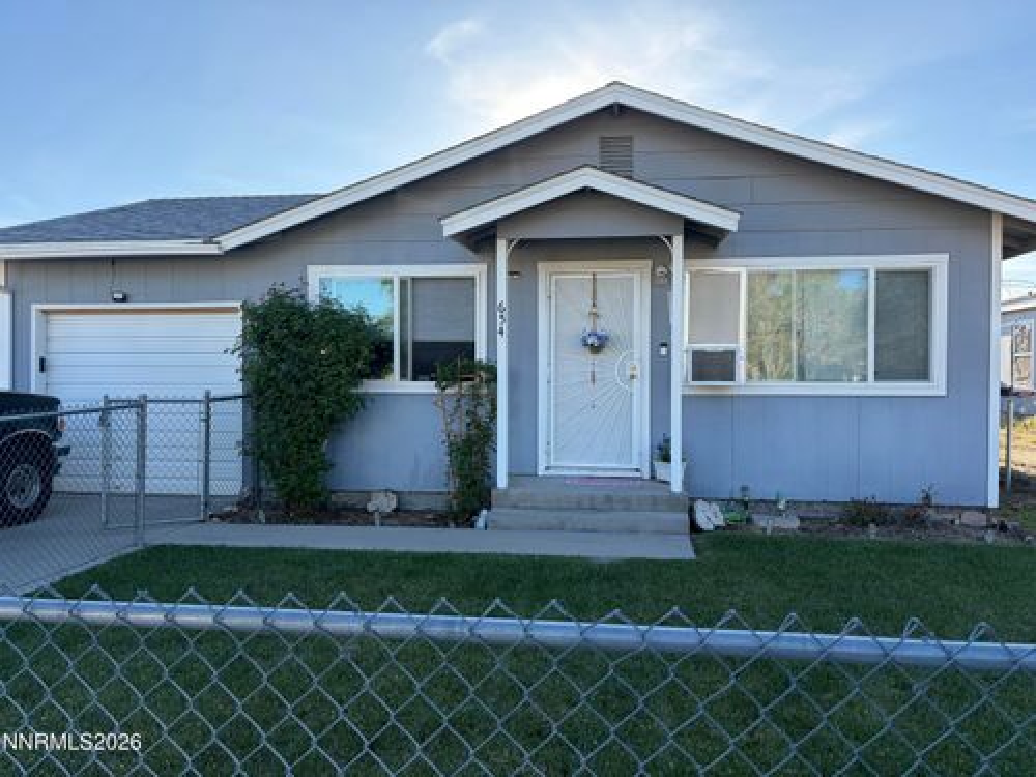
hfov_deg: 67.3
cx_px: 518
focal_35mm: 26
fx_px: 778
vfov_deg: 53.1
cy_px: 388
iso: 64
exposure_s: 1/1064
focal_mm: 5.96
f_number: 1.6
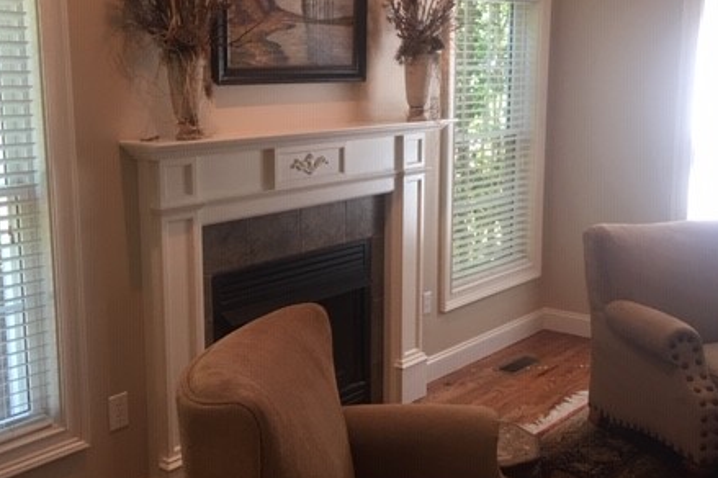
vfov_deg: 30.5
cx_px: 294
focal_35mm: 44
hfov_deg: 44.3
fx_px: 877
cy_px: 234
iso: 40
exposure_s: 1/15
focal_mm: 4.15
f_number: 2.2
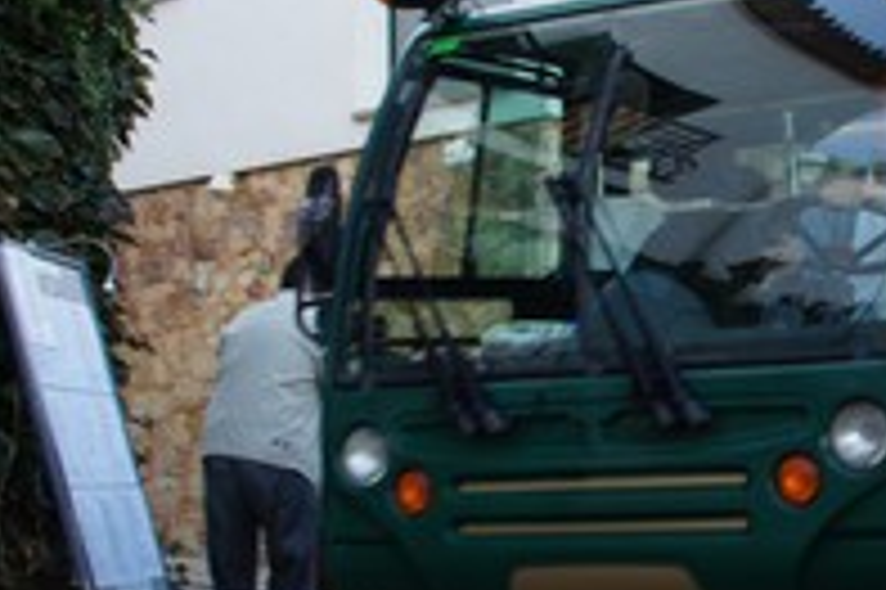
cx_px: 882
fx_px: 1893
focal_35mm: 77
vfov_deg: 17.7
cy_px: 295
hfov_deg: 25.1
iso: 100
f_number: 5.6
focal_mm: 22
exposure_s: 1/50
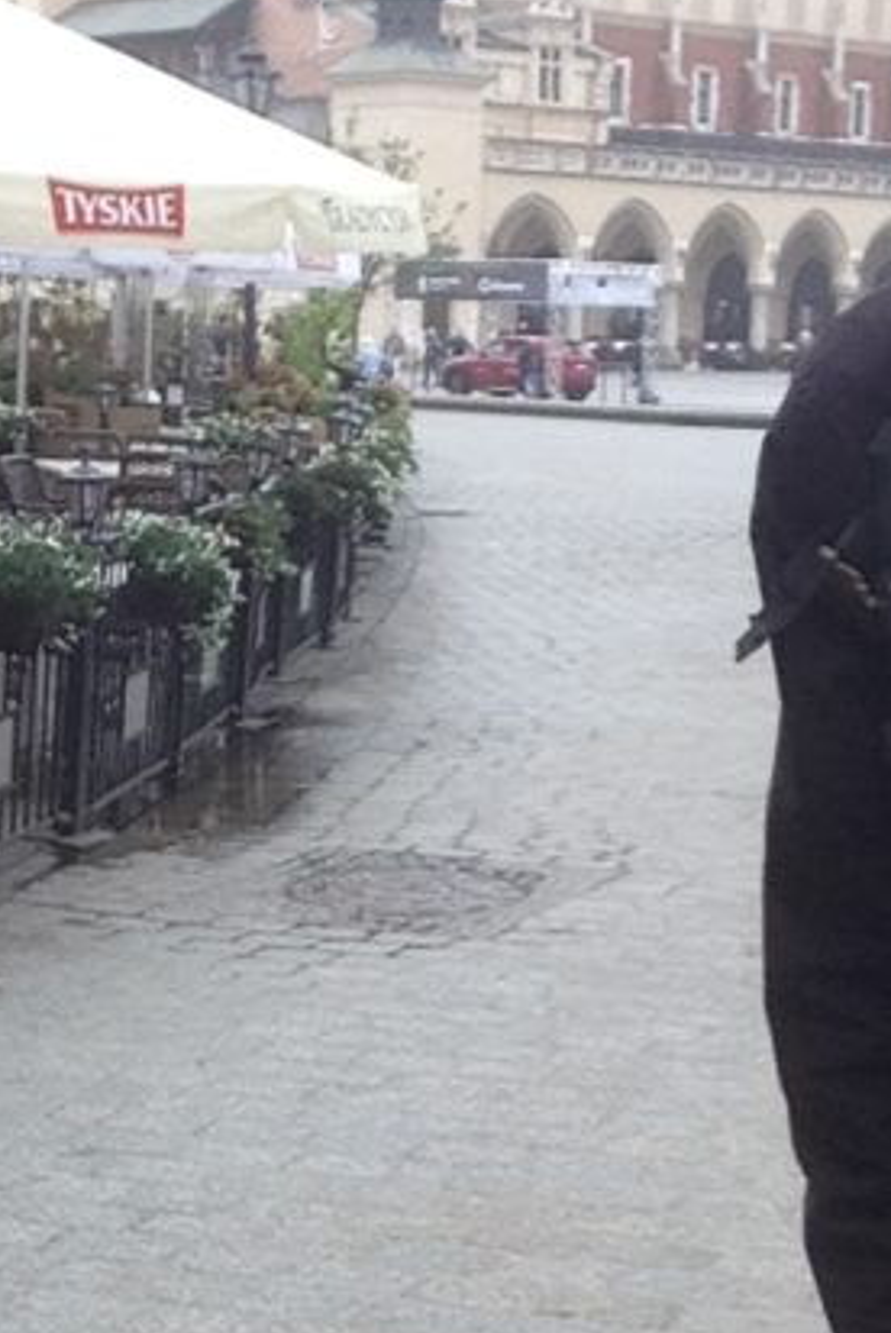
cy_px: 907
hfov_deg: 16.1
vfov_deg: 23.8
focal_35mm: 85
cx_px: 374
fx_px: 3150
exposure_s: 1/193
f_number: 2.4
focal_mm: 2.15
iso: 50
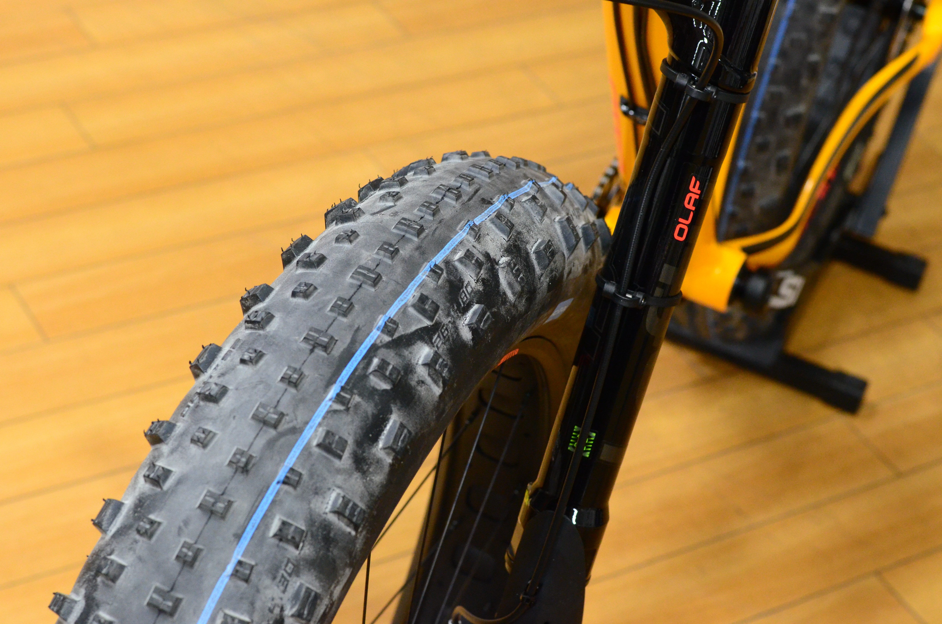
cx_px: 471
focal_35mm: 75
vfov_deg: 18.1
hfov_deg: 27.0
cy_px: 312
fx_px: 1958
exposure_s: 1/50
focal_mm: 50
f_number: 5
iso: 3200
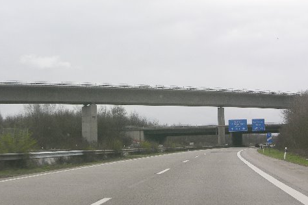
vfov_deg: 16.1
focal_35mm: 85
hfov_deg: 23.9
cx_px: 168
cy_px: 83
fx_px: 727
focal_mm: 16.8
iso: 50
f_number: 6.5
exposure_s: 1/132
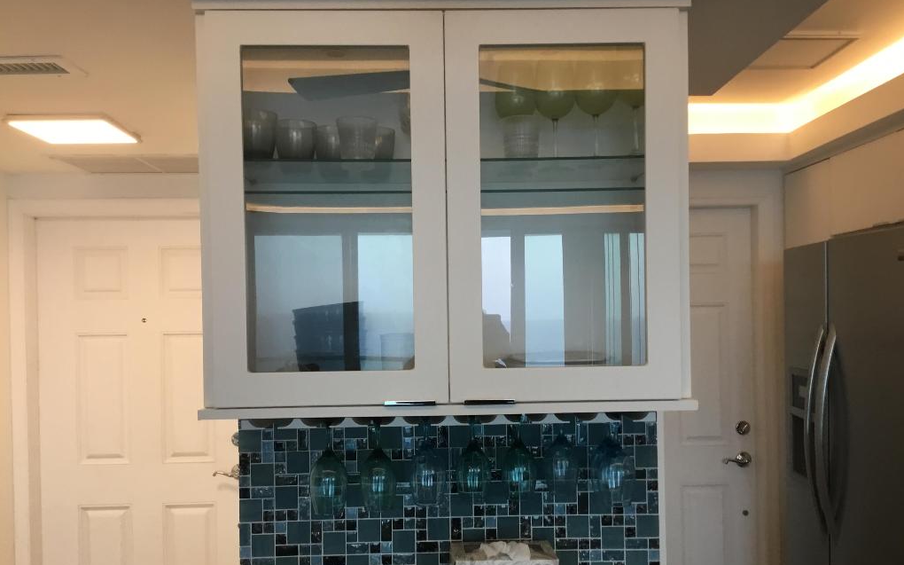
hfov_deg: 58.2
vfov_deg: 38.2
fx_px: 813
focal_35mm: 33
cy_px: 321
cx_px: 453
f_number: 2.4
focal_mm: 3.3
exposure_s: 1/30
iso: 64
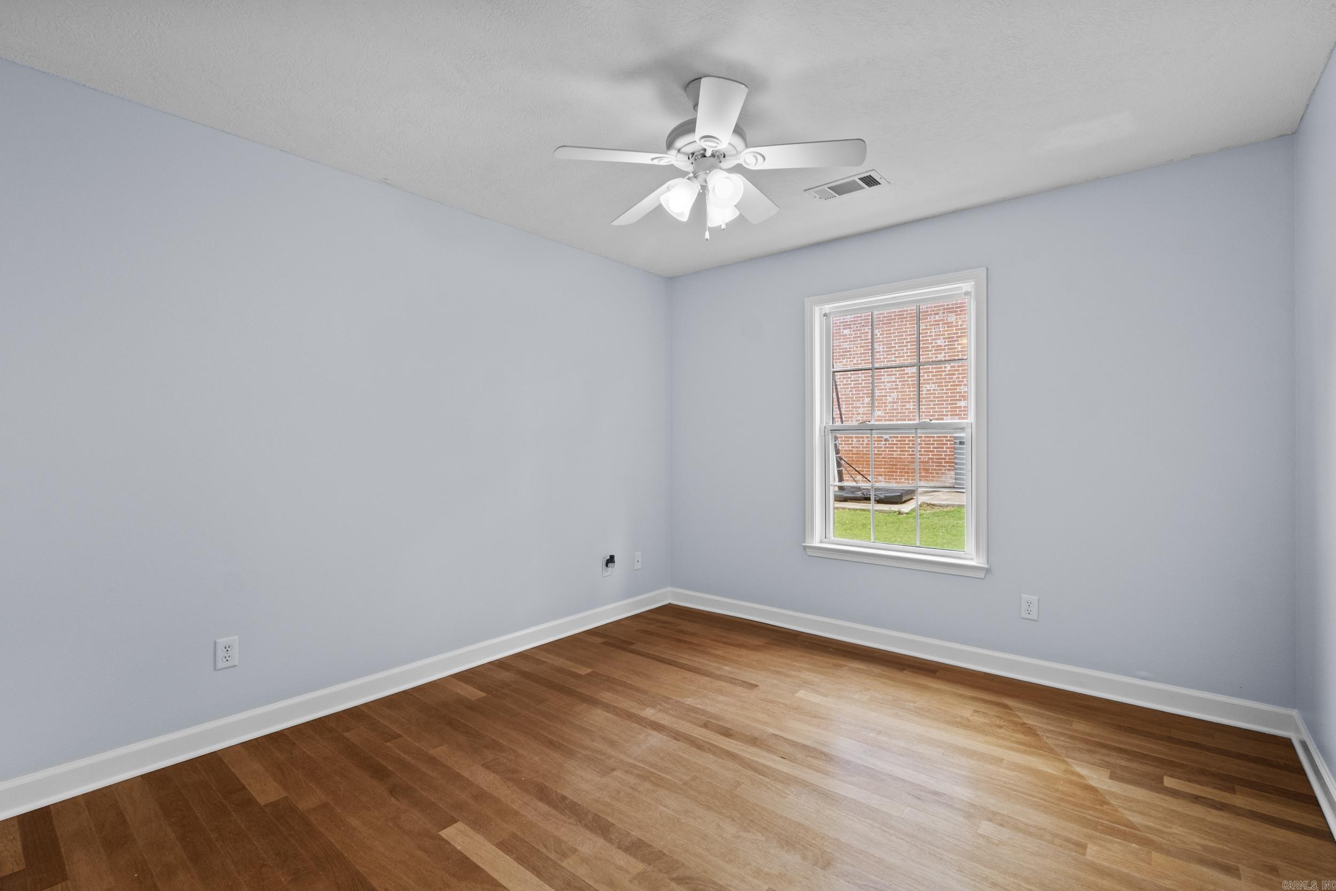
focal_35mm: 15
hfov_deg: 100.4
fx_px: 557
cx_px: 668
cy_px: 446
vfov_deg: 77.3
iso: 400
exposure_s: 1/1.25
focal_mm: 10
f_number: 10
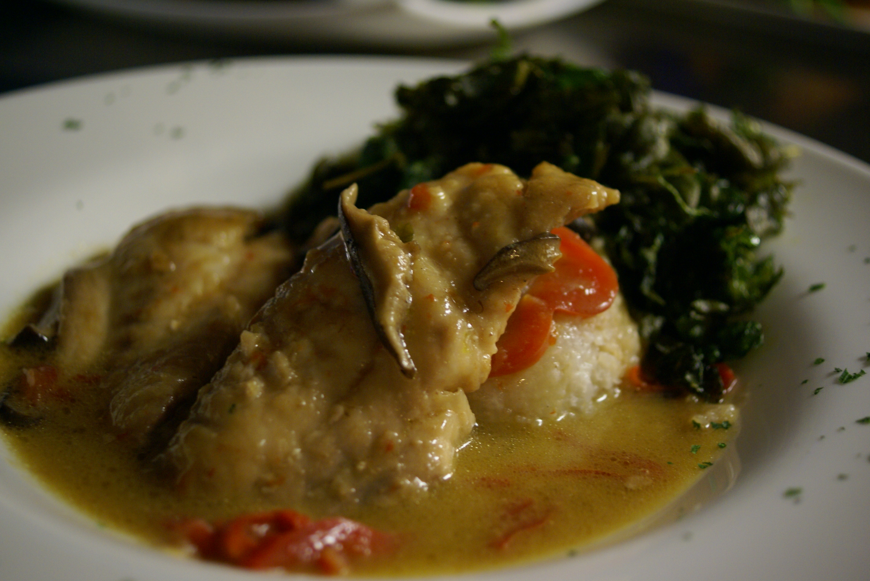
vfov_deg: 29.9
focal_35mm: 45
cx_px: 435
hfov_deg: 43.6
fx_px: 1088
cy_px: 290
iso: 400
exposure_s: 1/20
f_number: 2.8
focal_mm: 30
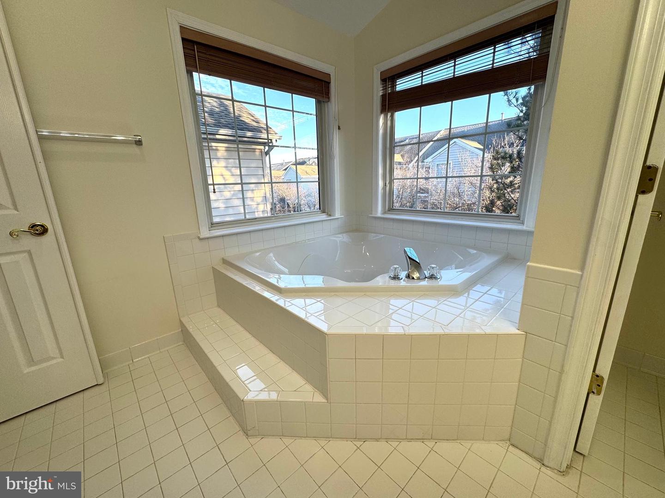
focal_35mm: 14
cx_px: 332
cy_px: 249
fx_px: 269
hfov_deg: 102.1
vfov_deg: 85.7
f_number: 2.2
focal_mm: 2.22
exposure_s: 1/186
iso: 40
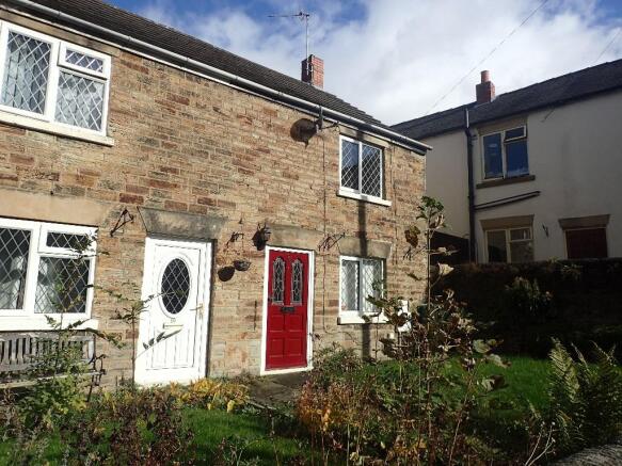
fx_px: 449
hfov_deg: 69.4
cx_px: 311
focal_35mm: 25
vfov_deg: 54.9
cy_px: 233
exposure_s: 1/250
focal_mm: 4.5
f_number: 8
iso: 100
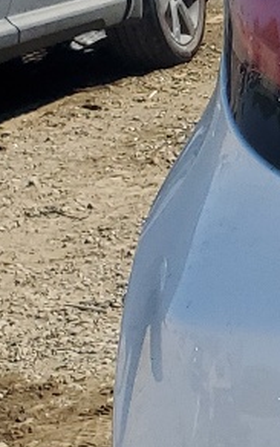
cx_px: 995
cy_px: 84
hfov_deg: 7.2
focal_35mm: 151
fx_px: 1840
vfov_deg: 13.8
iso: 50
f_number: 1.5
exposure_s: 1/3333
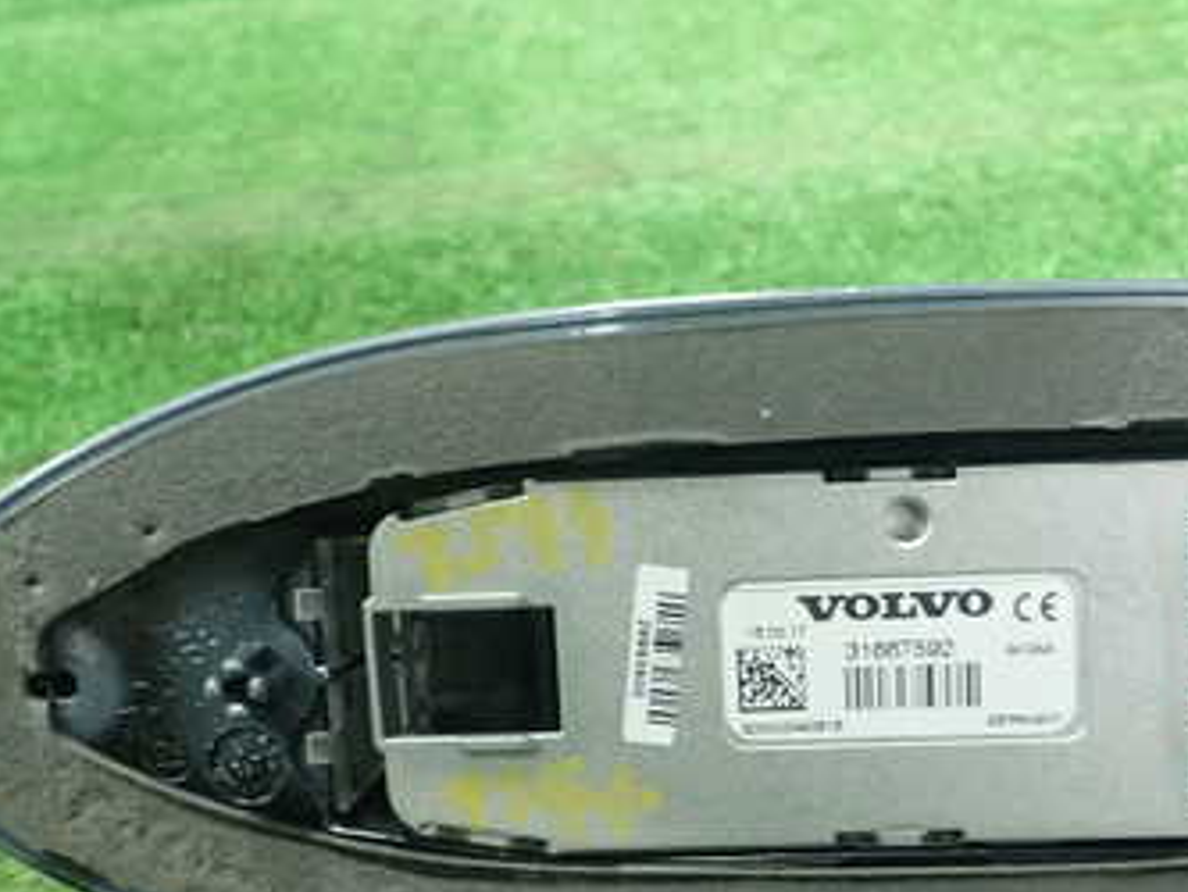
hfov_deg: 35.3
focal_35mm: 54
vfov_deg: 26.6
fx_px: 1854
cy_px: 710
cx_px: 742
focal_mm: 5.5
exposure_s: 1/125
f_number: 2.3
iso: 400
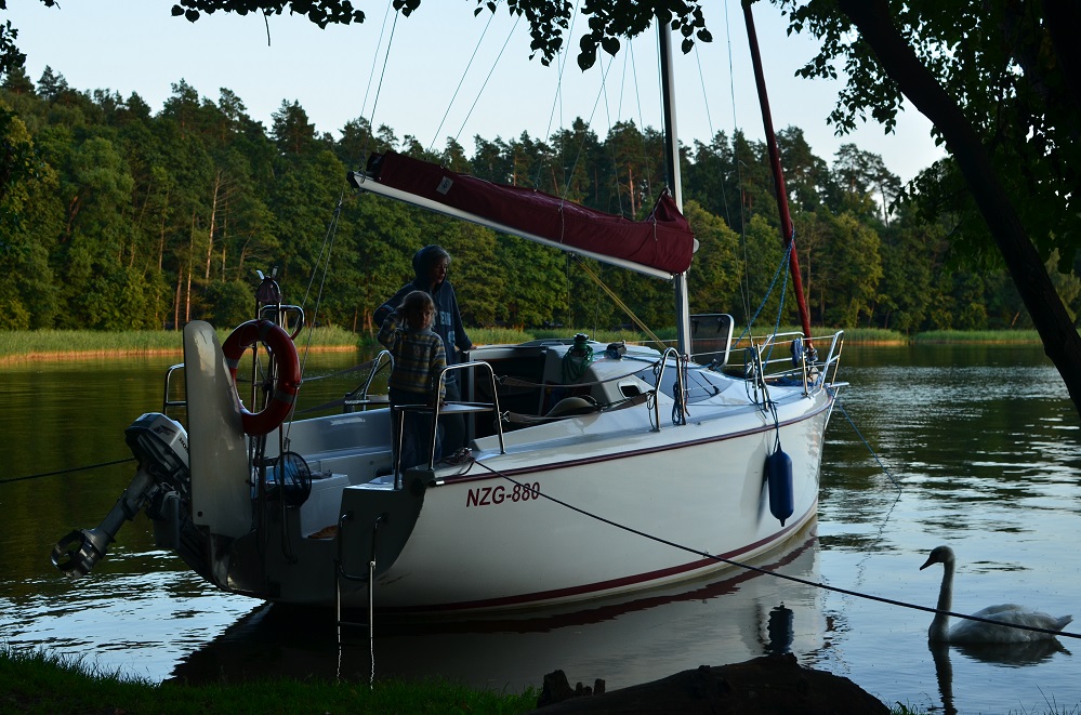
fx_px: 1573
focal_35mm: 52
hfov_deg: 37.9
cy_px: 358
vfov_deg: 25.6
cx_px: 540
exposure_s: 1/125
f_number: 5.6
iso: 320
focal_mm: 35
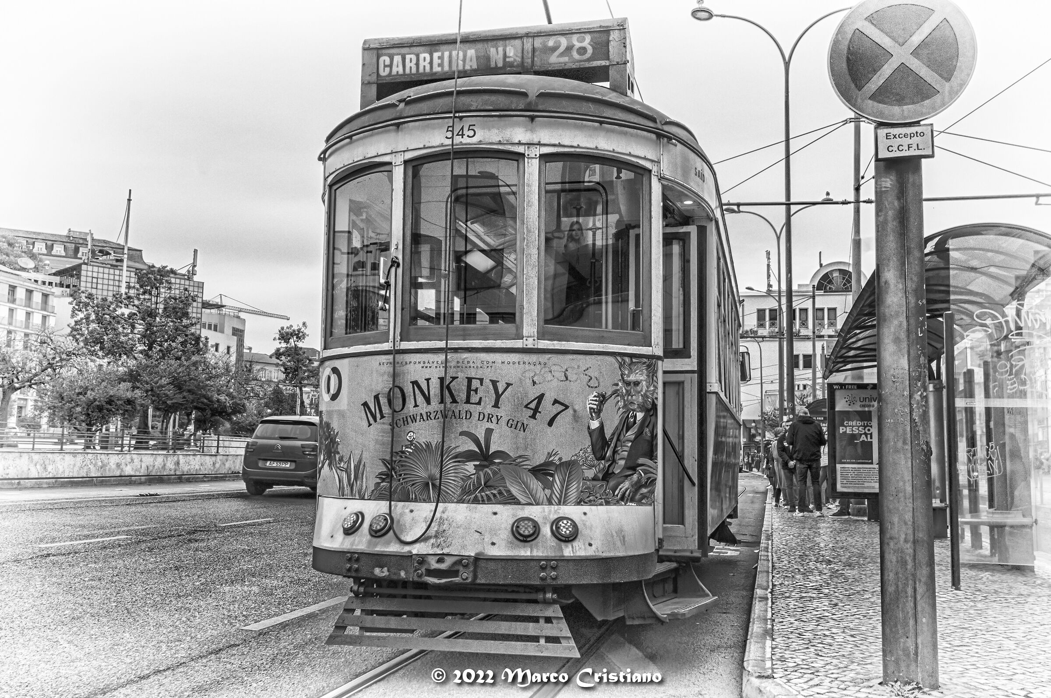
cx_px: 526
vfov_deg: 36.8
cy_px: 349
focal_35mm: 36
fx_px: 1050
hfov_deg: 53.2
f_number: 8
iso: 100
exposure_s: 1/200
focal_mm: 24
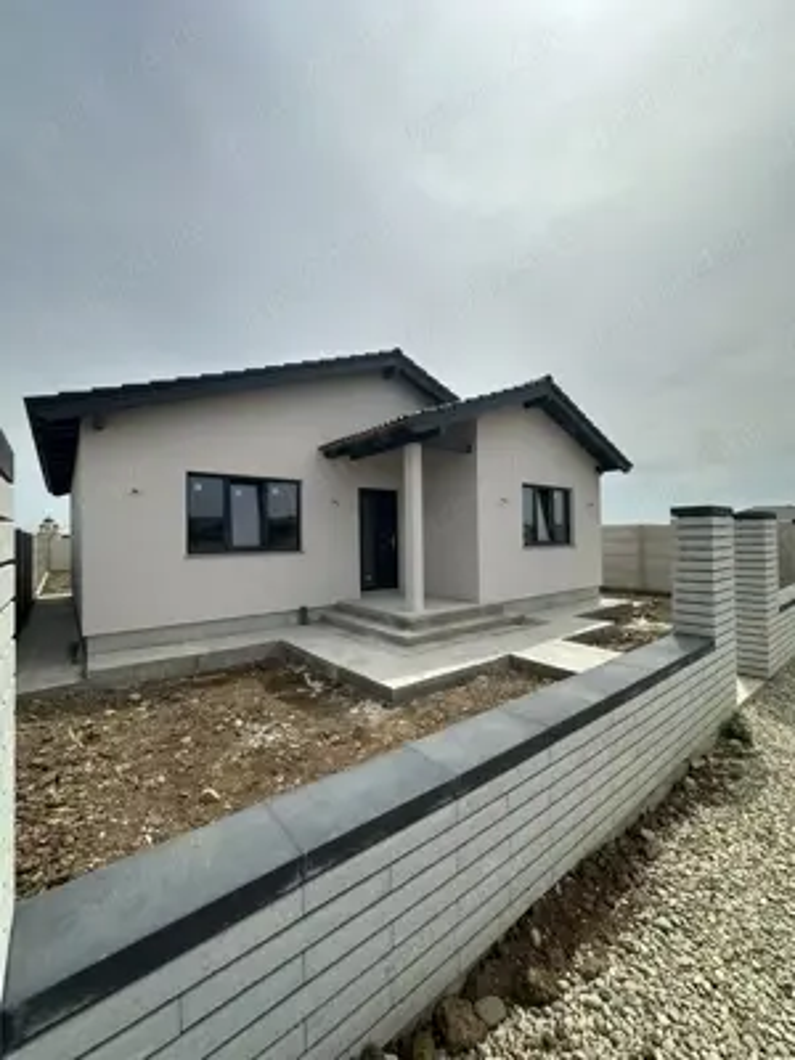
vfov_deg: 102.1
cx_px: 398
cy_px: 530
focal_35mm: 14
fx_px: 429
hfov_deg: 85.7
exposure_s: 1/3205
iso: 50
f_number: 2.2
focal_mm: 2.22
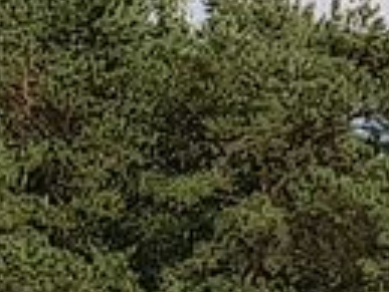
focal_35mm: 407
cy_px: 680
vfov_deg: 3.6
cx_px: -190
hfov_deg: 4.8
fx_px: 4578
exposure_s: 1/713
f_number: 2.4
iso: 25
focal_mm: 6
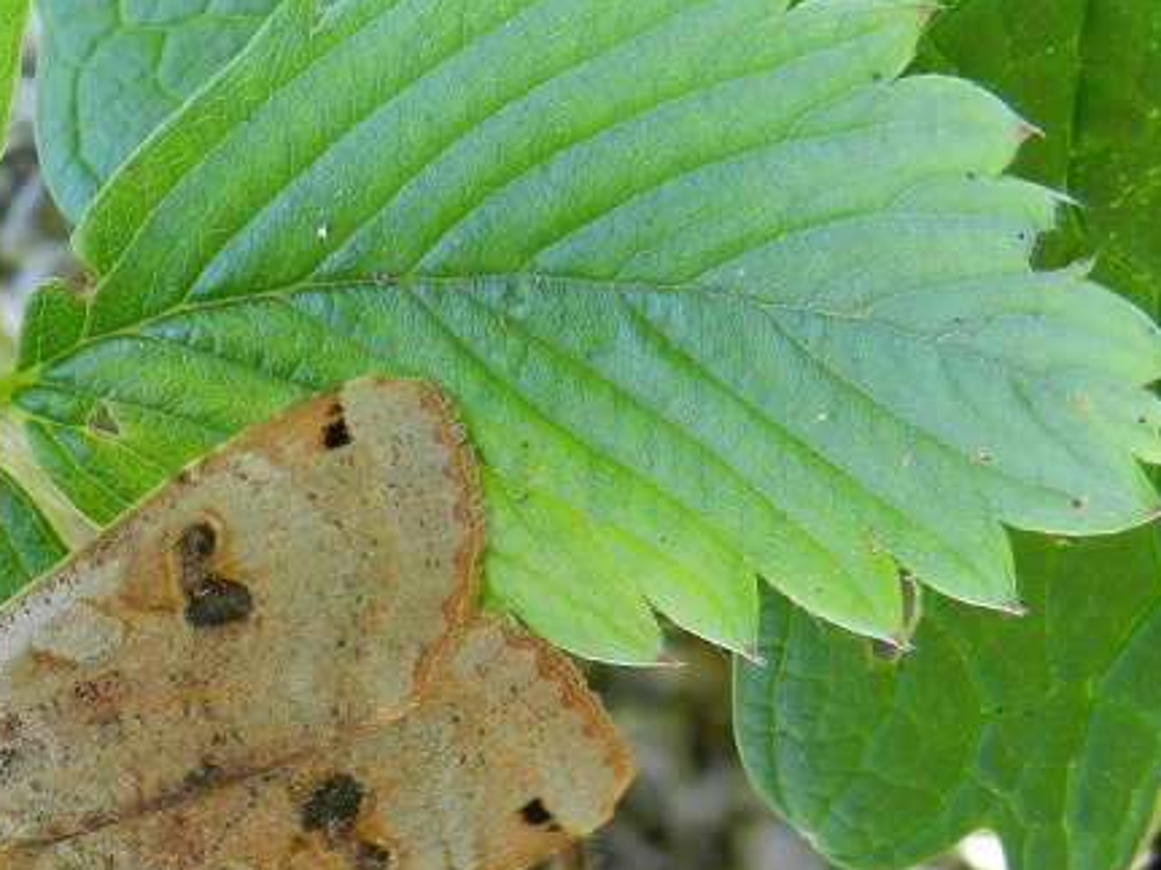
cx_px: 75
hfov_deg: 14.0
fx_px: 4661
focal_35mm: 139
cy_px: 838
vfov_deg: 10.6
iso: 160
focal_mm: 12.1
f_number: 4.7
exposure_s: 1/60
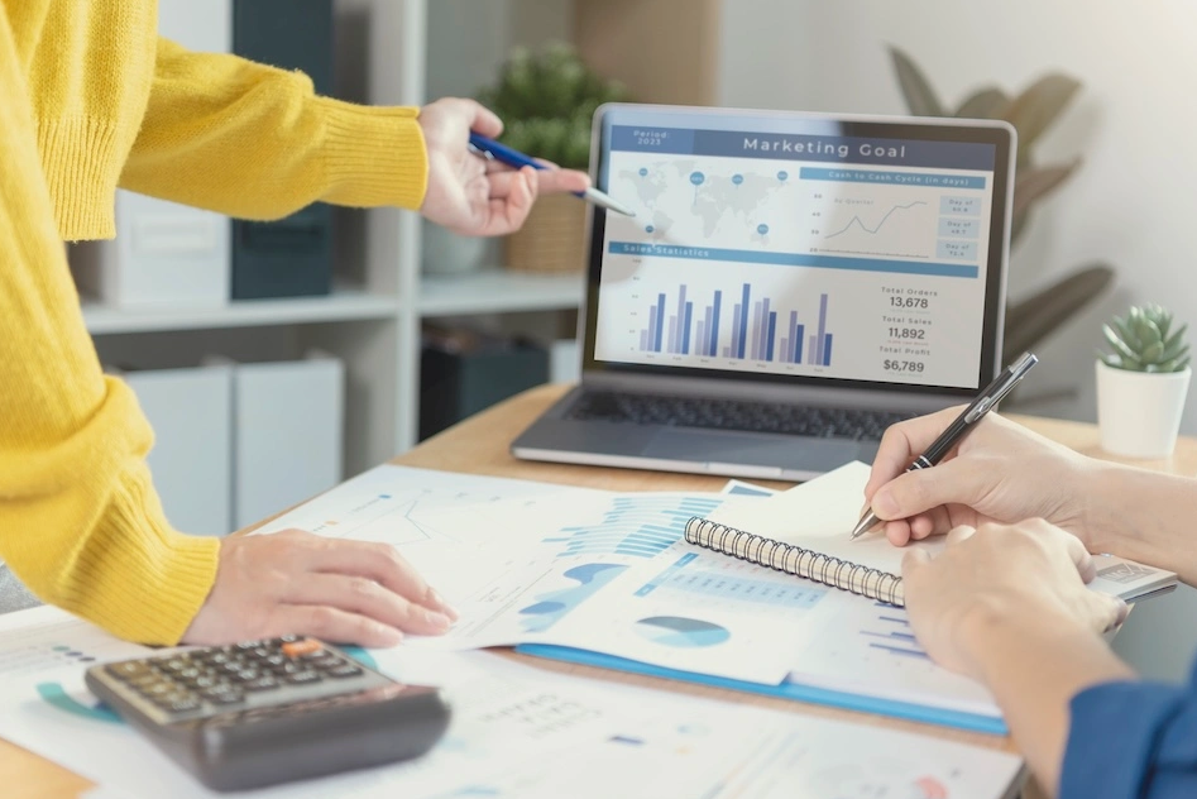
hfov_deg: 35.0
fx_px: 1896
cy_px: 360
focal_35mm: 57
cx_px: 612
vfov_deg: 23.8
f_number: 2.8
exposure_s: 1/125
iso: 250
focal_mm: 50
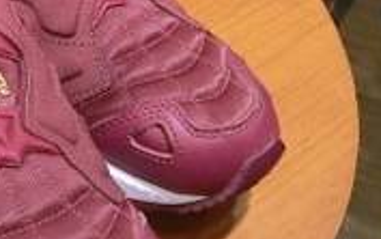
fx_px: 894
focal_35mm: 86
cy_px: 34
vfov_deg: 15.1
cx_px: -192
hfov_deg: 20.5
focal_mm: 4.24
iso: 200
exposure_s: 1/60
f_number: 3
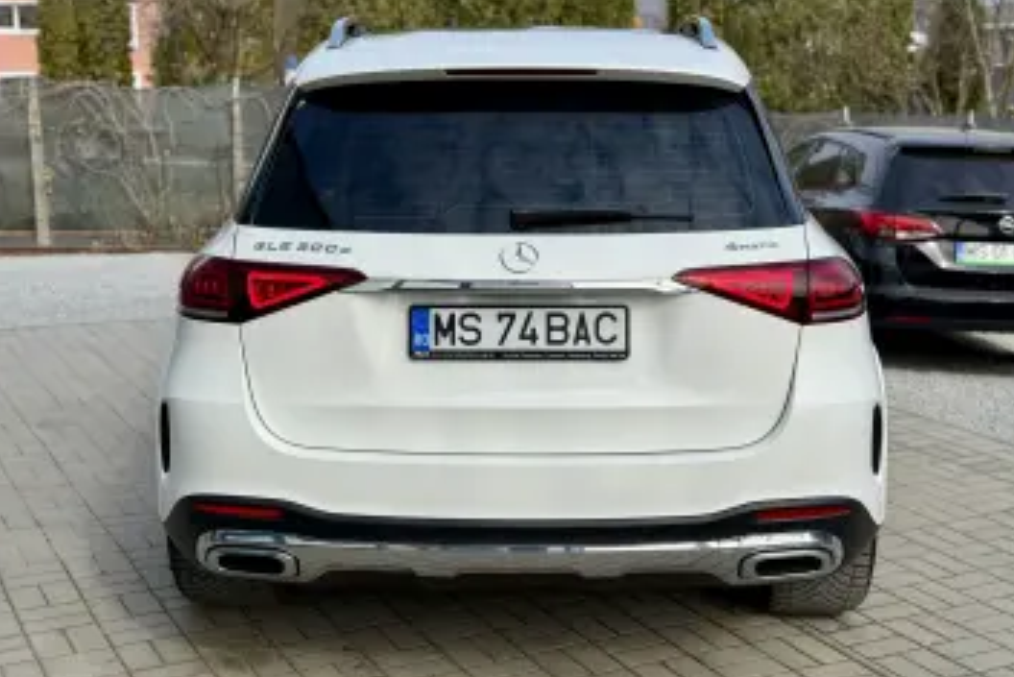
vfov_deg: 26.5
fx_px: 1437
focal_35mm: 51
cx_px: 504
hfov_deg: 38.9
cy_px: 314
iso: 64
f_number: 1.78
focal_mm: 6.76
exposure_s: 1/4878
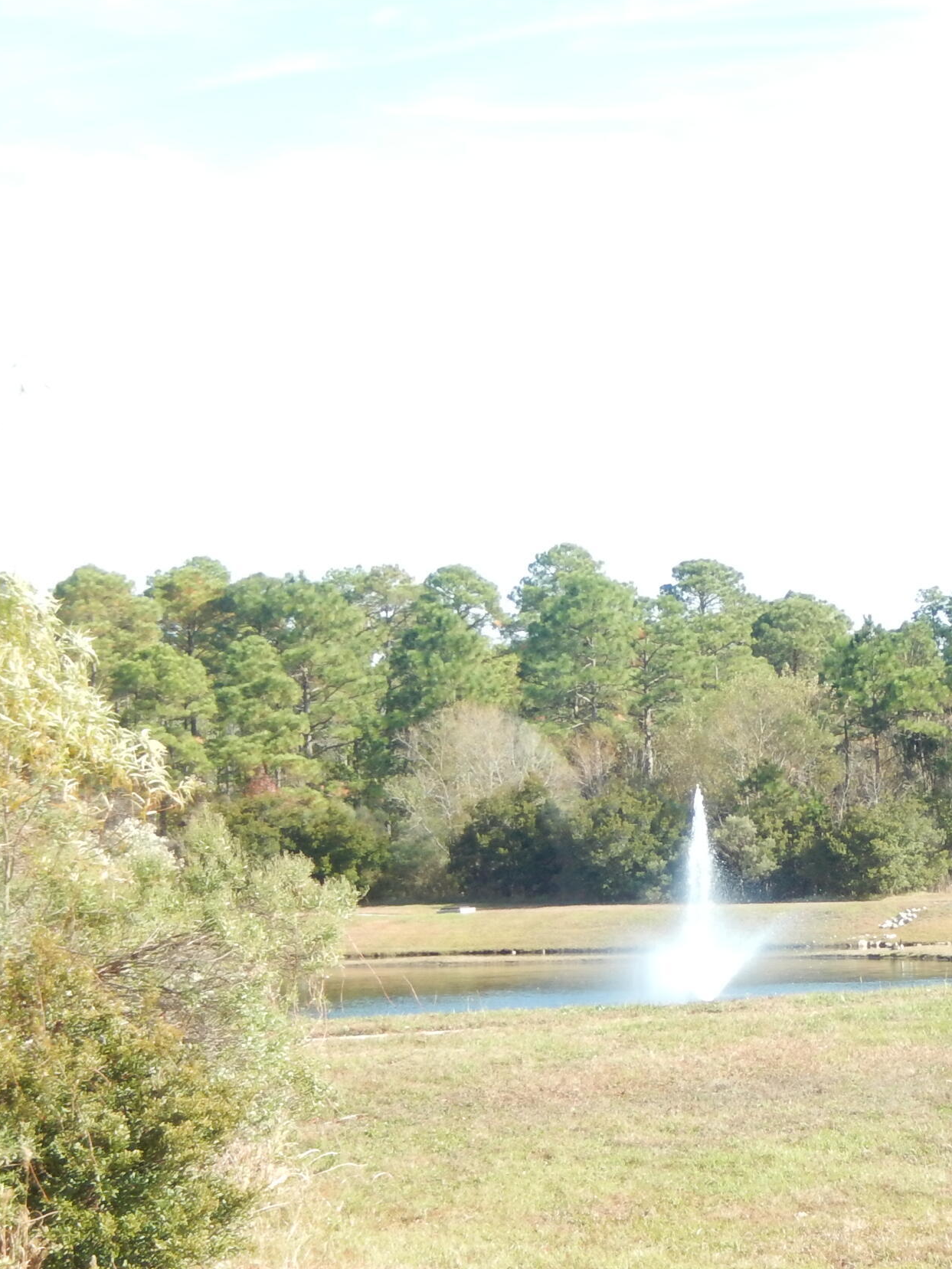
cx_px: 729
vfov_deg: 18.7
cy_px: 801
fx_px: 3850
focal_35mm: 105
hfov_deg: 14.0
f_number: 4.6
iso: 125
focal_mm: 10.4
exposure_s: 1/200
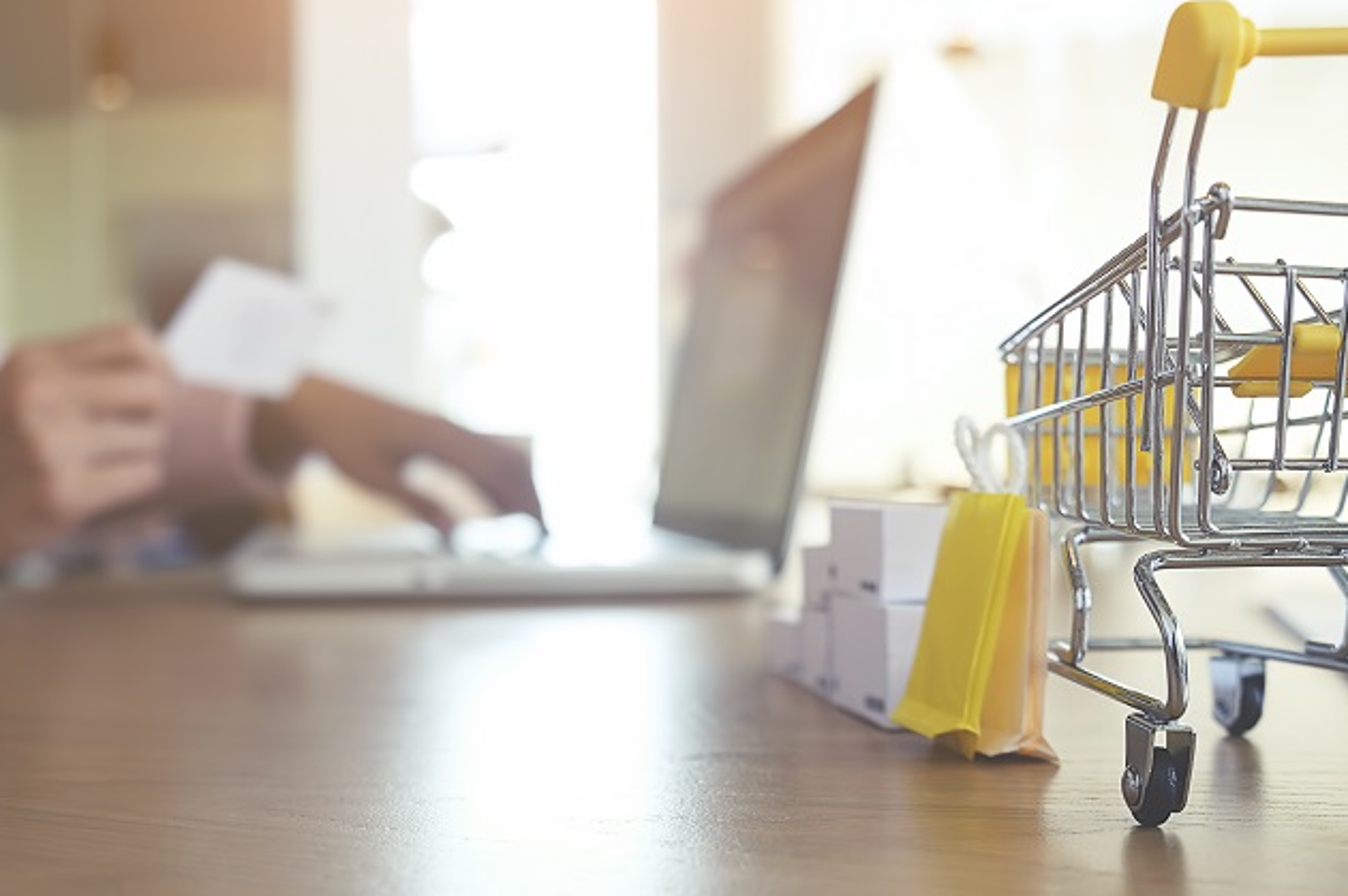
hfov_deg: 48.4
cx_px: 601
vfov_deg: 33.3
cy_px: 475
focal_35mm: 40
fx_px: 1497
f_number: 4
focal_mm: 24.3
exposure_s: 1/125
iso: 640
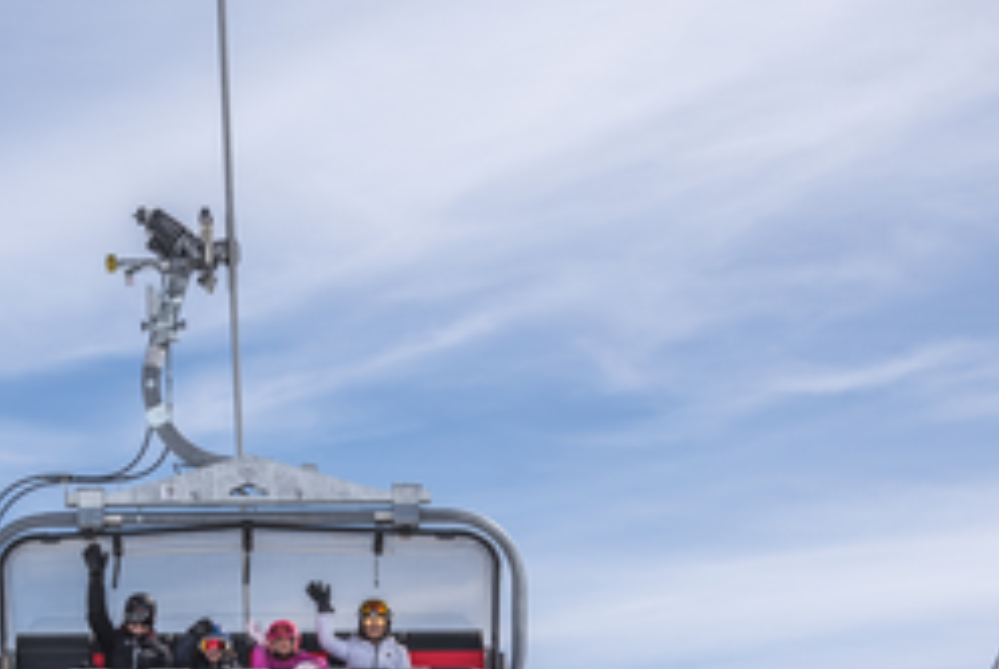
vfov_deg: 10.9
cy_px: 657
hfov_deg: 16.3
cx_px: 213
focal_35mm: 125
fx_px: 3473
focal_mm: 62
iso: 100
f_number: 5.6
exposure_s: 1/640
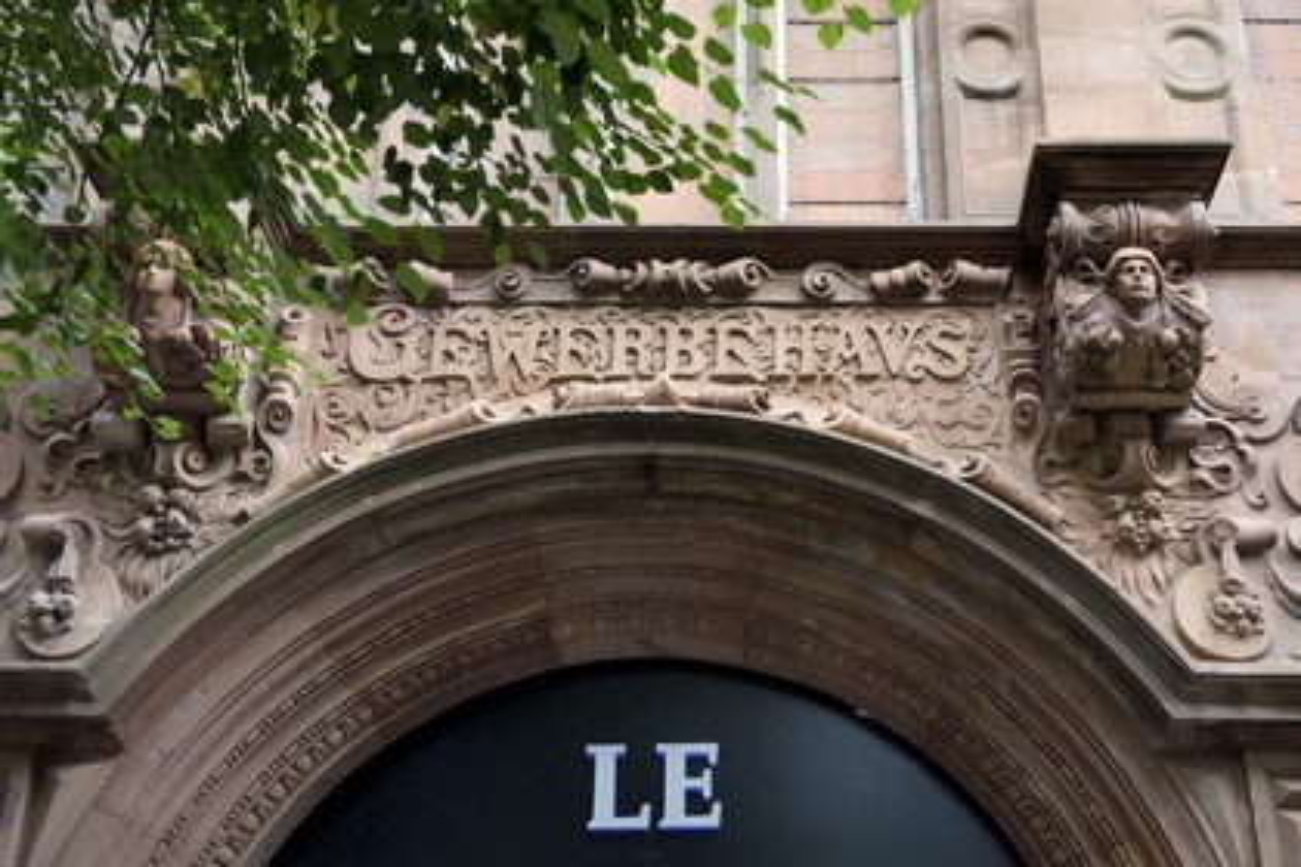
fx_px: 1445
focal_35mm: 40
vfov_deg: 33.4
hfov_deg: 48.5
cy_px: 434
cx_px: 650
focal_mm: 40
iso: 200
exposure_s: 1/50
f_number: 3.5
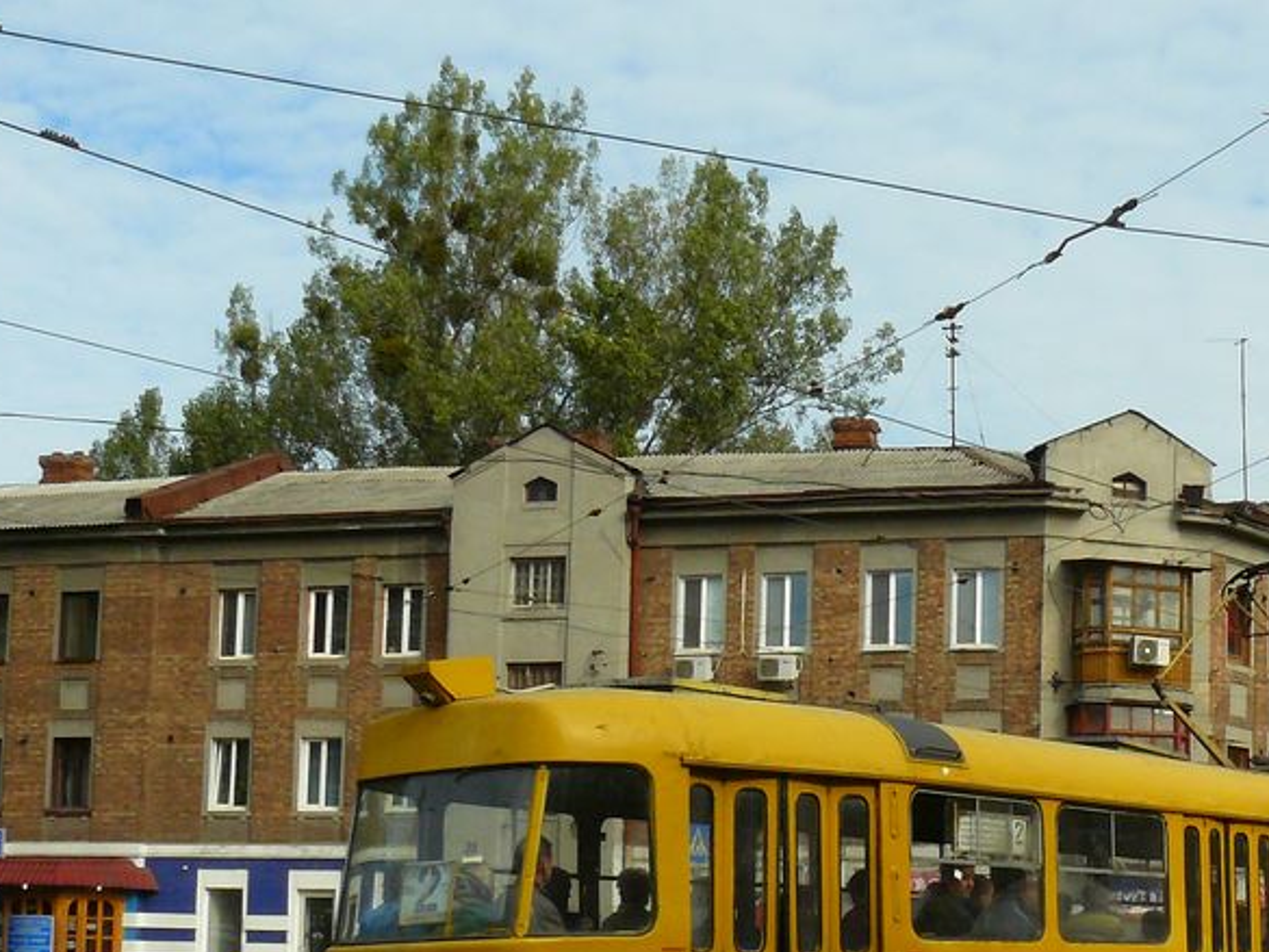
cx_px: 974
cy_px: 724
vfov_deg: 23.0
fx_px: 2310
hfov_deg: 30.1
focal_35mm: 63
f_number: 7.1
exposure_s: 1/400
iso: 200
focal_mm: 6
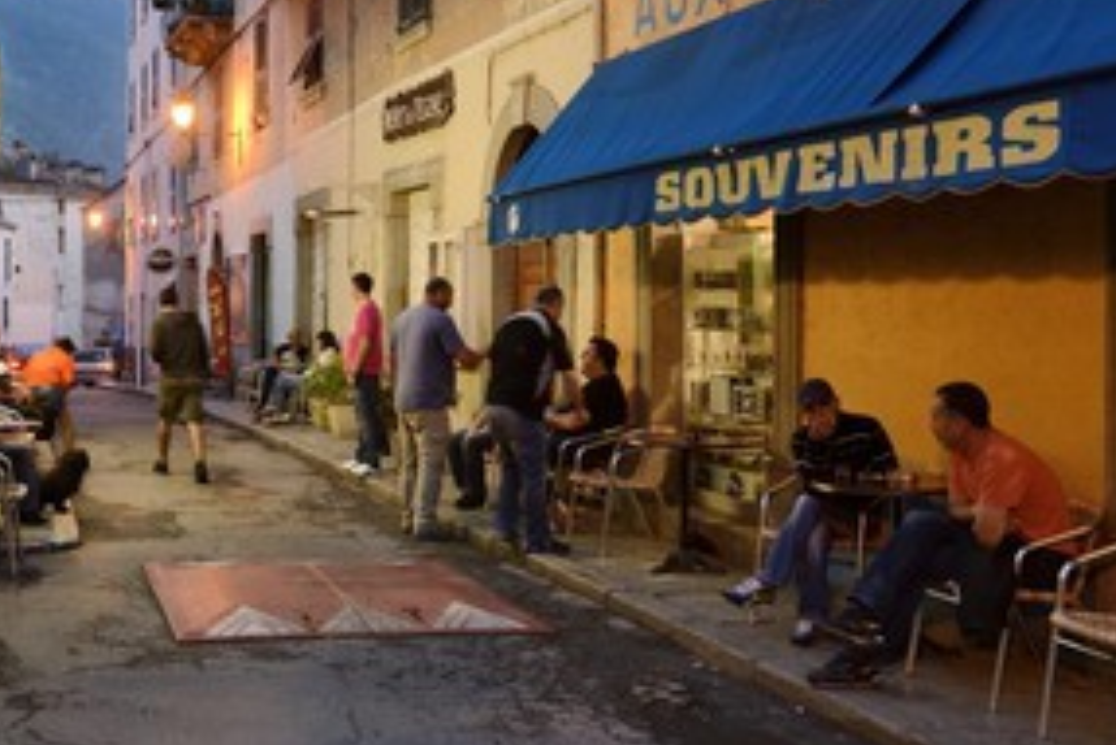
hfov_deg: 41.2
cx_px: 351
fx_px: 1458
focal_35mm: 47
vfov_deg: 28.6
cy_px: 300
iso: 800
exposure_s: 1/13
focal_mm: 32
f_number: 5
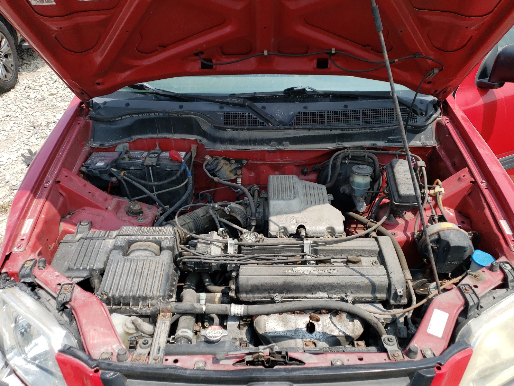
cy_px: 204
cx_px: 272
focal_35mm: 28
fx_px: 416
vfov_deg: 49.7
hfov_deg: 63.4
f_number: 1.5
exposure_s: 1/2500
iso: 50
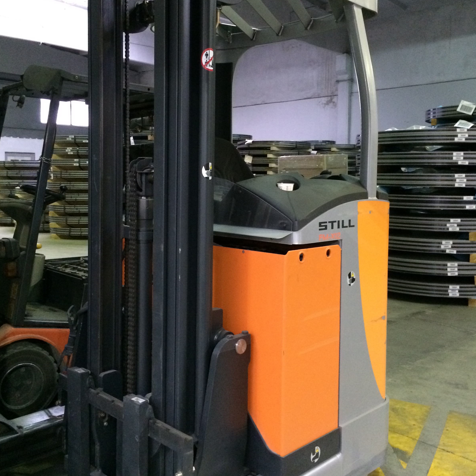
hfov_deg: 47.2
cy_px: 206
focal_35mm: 35
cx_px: 236
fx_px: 545
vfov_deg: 47.1
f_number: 2.2
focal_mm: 4.15
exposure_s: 1/15
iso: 400
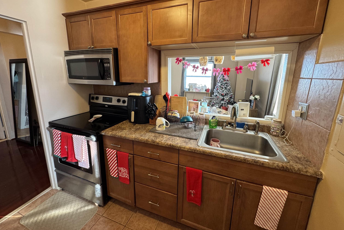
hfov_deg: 100.4
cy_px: 104
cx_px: 170
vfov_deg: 77.1
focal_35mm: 15
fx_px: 143
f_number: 2.2
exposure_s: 1/60
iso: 160
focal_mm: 2.22
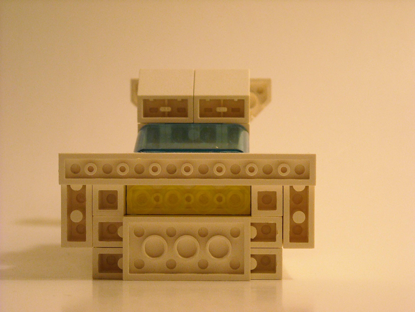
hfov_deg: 18.7
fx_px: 1259
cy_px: 156
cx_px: 208
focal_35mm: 105
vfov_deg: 14.1
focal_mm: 17.1
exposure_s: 1/23
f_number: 4.7
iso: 400
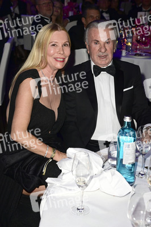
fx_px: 328
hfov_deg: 25.9
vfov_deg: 38.2
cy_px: 114
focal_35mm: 52
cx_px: 76
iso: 1000
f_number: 5.6
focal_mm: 52
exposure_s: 1/50
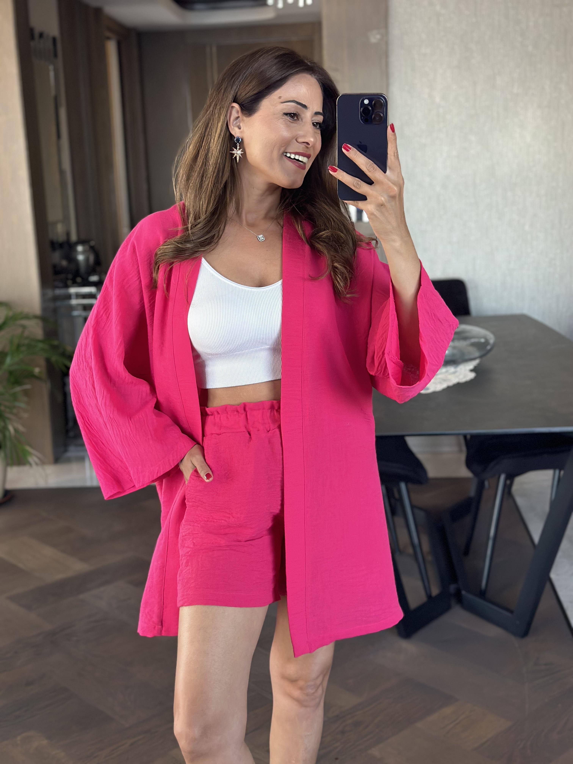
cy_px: 382
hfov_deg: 30.3
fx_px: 1059
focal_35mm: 48
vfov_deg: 39.7
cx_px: 286
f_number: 1.78
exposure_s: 1/60
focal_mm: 6.86
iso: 250
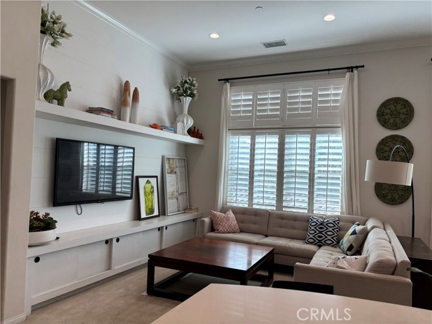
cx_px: 216
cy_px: 162
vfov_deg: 53.1
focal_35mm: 26
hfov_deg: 67.3
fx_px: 324
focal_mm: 5.96
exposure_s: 1/231
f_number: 1.6
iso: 50
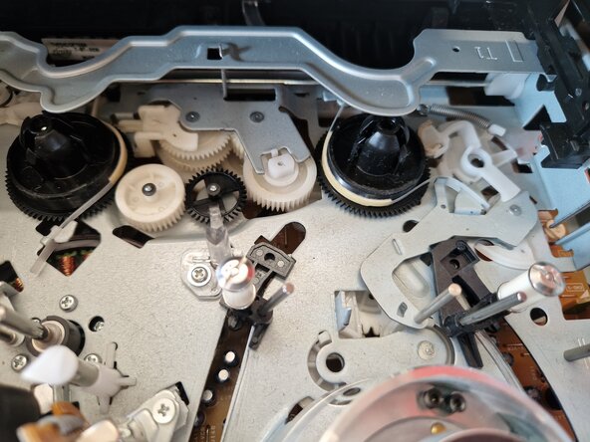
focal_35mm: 23
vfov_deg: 58.9
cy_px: 221
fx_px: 392
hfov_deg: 73.9
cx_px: 295
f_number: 1.8
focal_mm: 5.4
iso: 50
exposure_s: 1/115
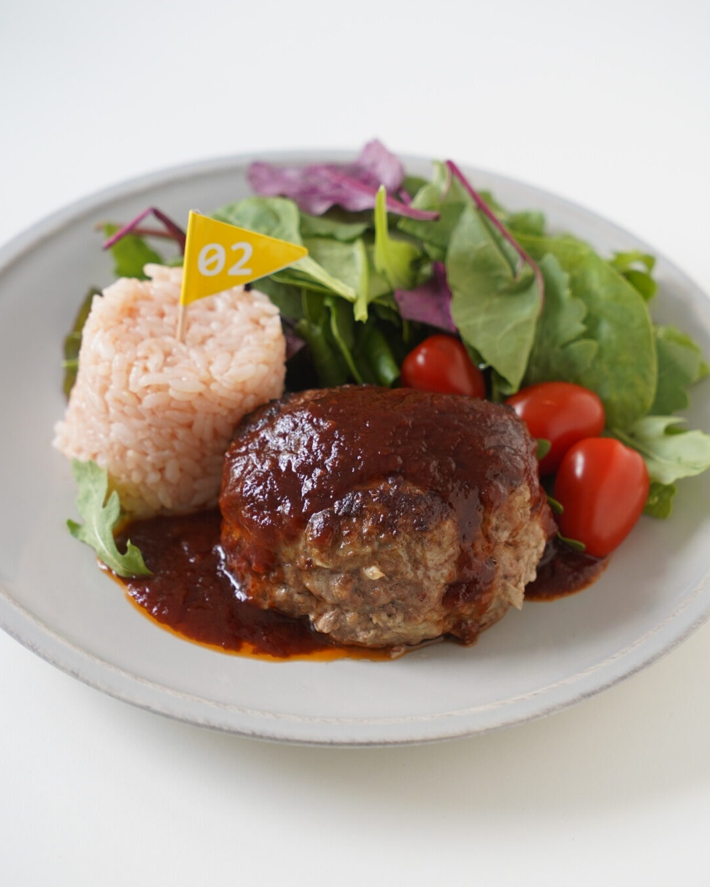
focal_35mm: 79
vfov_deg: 24.1
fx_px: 2075
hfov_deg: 19.4
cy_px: 464
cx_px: 354
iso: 1000
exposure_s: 1/50
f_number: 6.3
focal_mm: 70
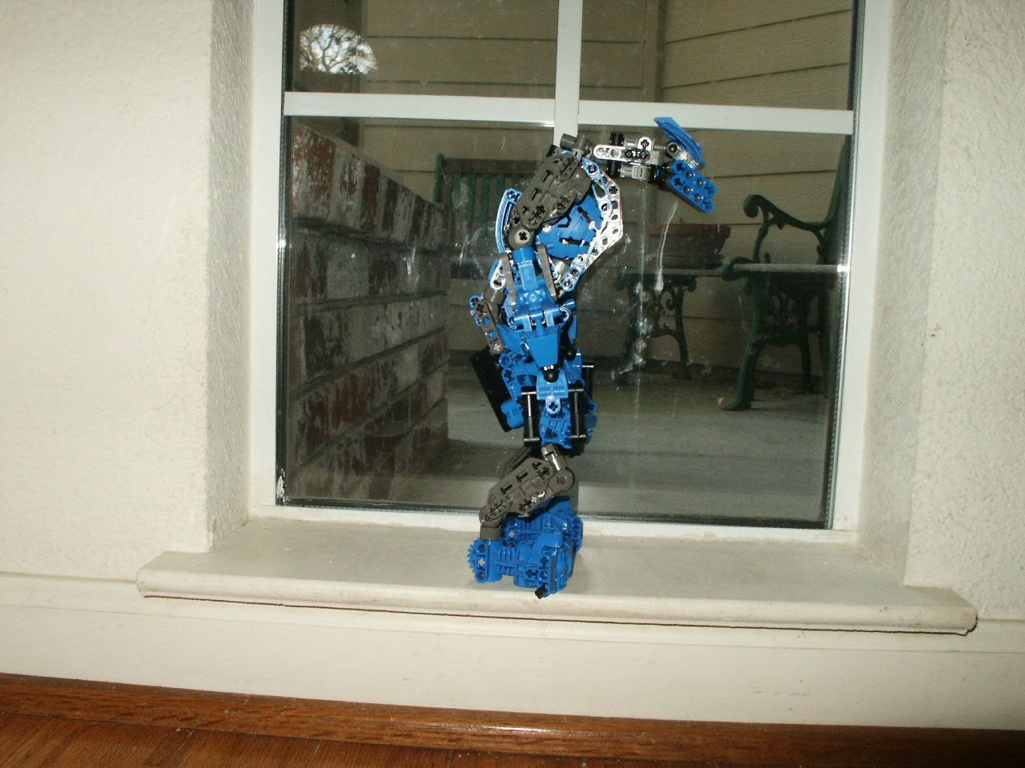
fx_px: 1036
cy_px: 384
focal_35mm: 35
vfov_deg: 40.7
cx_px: 512
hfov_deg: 52.6
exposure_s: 1/45
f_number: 6.7
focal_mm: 7.18
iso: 200
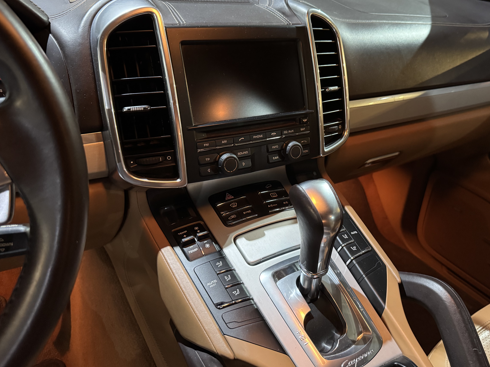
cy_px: 153
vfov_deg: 46.6
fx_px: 425
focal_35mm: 30
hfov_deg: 59.7
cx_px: 281
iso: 800
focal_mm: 6.76
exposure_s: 1/30
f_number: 1.78
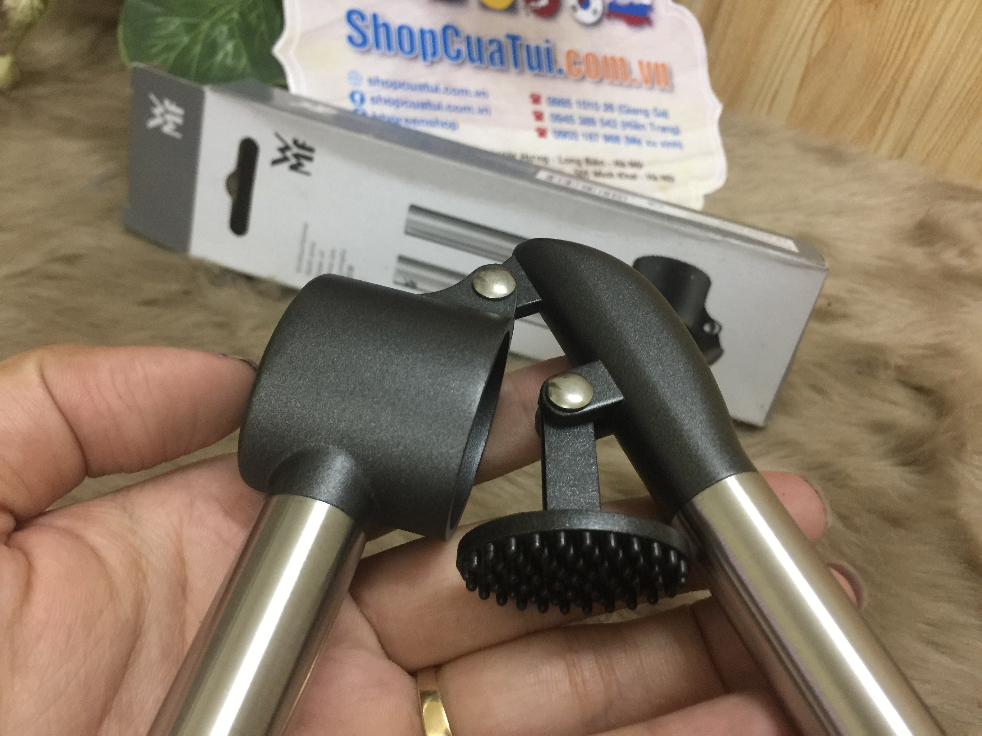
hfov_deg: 61.7
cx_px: 491
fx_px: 823
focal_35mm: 29
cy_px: 368
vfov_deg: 48.2
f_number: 2.2
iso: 125
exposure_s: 1/10
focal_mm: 4.15
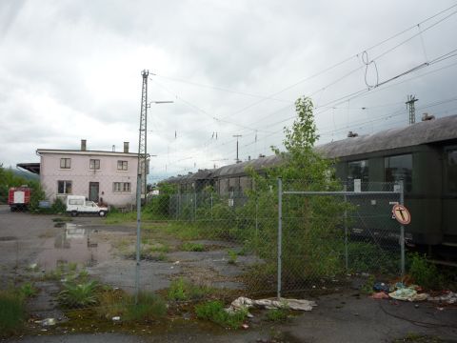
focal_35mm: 32
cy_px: 172
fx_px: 422
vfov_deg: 44.2
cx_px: 228
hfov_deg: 56.8
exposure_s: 1/160
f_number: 4
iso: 100
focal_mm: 5.2
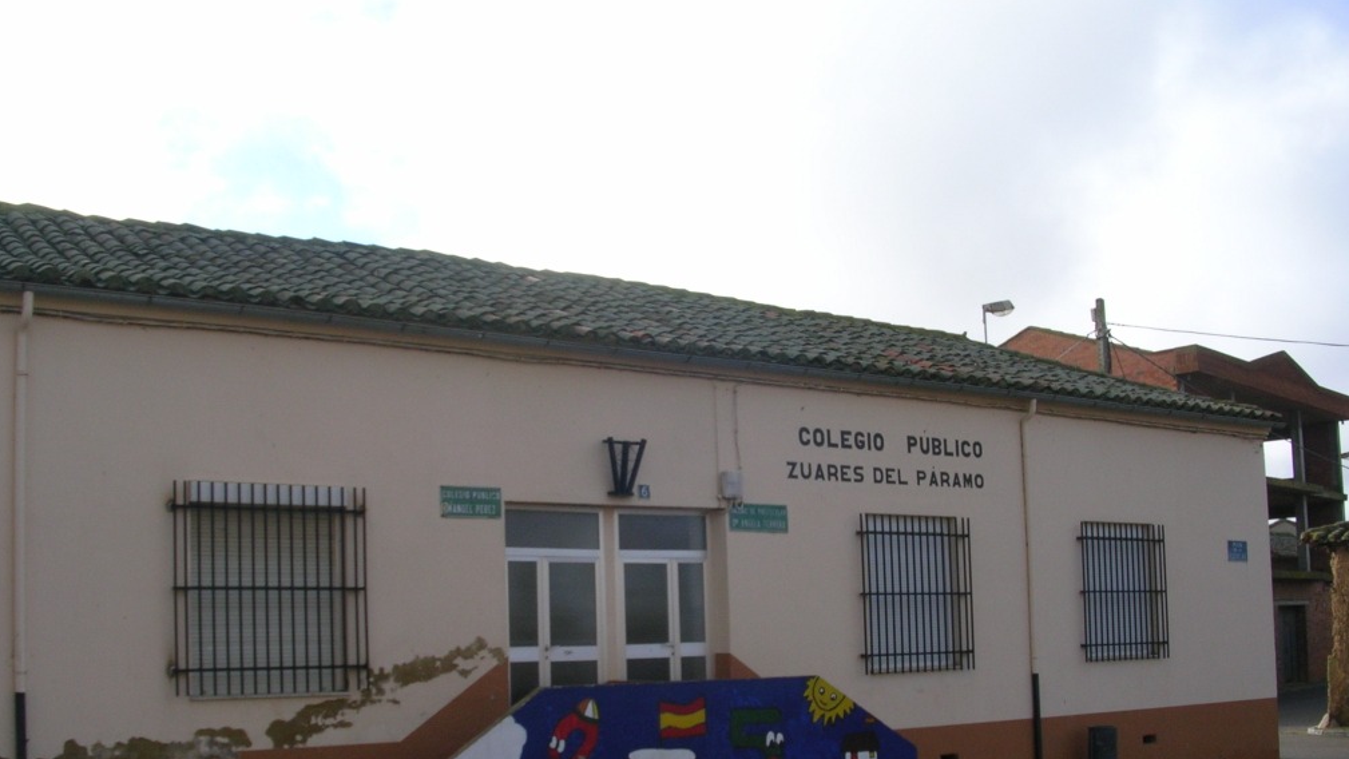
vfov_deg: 28.2
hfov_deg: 48.3
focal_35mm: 42
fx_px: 1503
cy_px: 505
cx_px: 675
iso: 50
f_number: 5.6
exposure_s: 1/149
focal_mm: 5.8
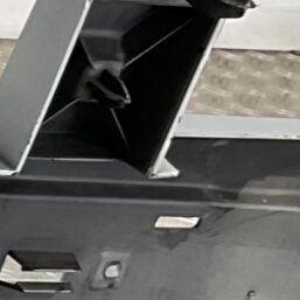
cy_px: 559
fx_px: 2500
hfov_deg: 6.0
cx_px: -831
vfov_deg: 6.7
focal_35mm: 255
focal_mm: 3
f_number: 1.8
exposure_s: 1/100
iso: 20
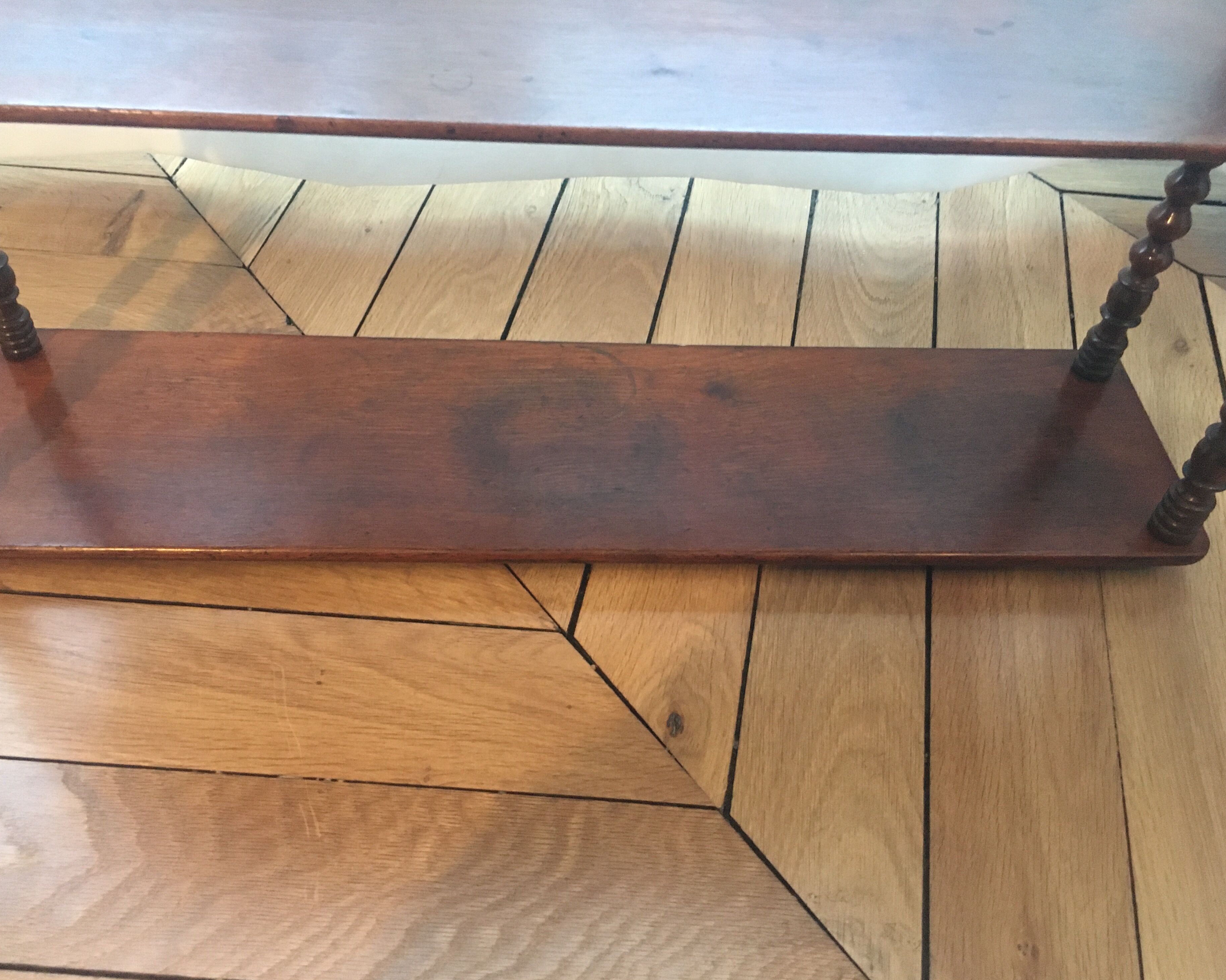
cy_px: 500
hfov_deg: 57.2
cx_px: 582
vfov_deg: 47.1
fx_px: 1125
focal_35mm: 31
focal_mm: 4.15
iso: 250
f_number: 2.2
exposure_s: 1/17
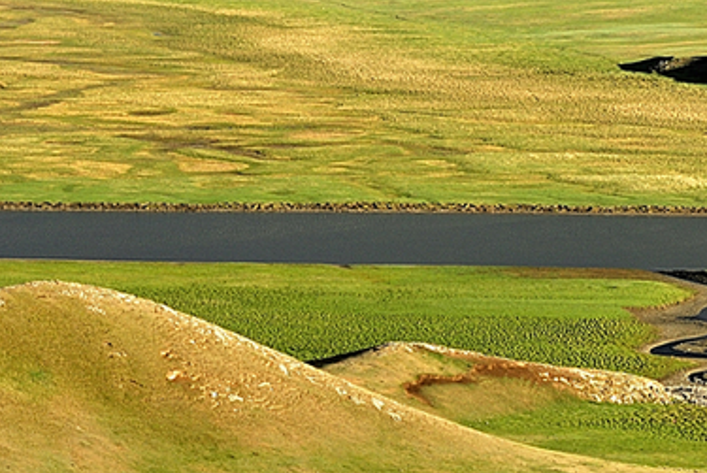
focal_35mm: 252
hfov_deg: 8.1
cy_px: 204
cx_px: 560
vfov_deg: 5.5
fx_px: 4955
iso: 125
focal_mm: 70
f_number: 9
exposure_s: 1/160
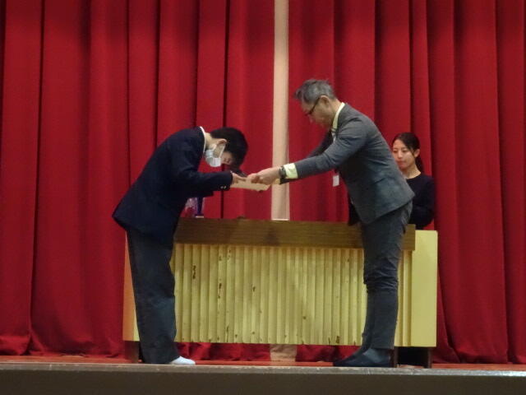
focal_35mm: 105
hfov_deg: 18.7
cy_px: 198
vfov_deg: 14.1
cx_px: 263
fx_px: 1596
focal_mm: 18
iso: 3200
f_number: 5
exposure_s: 1/25
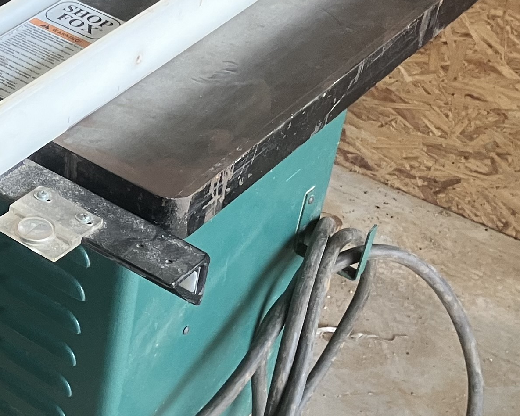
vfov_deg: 16.5
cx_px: -92
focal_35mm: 93
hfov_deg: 19.5
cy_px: 132
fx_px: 1431
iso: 80
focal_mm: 3.99
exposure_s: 1/60
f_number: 1.8
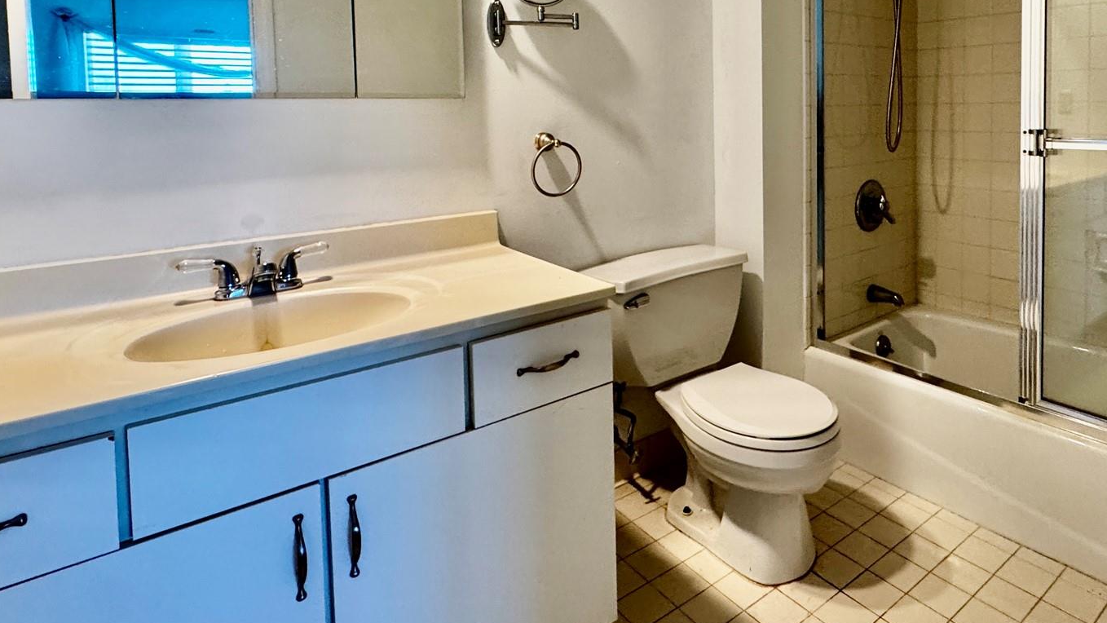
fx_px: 675
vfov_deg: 47.3
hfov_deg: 77.5
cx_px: 683
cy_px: 139
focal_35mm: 23
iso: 250
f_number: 2.2
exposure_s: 1/60
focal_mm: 2.22
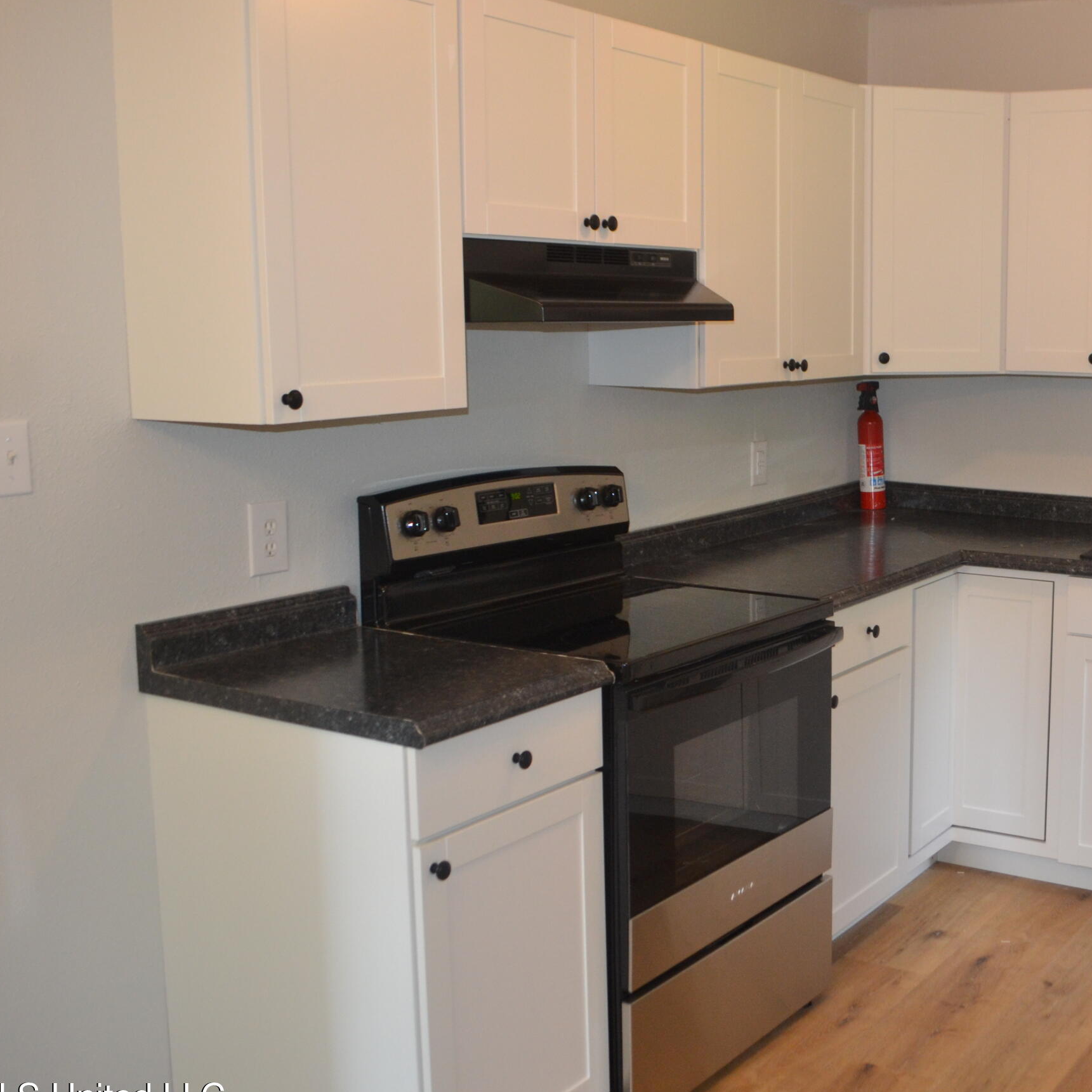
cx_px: 916
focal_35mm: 40
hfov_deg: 39.7
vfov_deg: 41.8
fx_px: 1428
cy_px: 520
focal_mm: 18
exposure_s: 1/60
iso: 720
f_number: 3.5
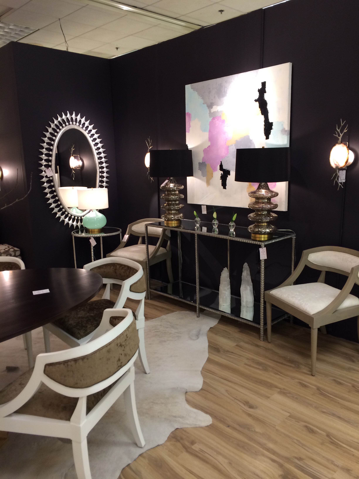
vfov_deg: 60.0
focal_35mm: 30
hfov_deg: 46.8
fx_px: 415
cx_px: 180
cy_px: 240
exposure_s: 1/30
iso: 100
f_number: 2.2
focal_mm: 4.12
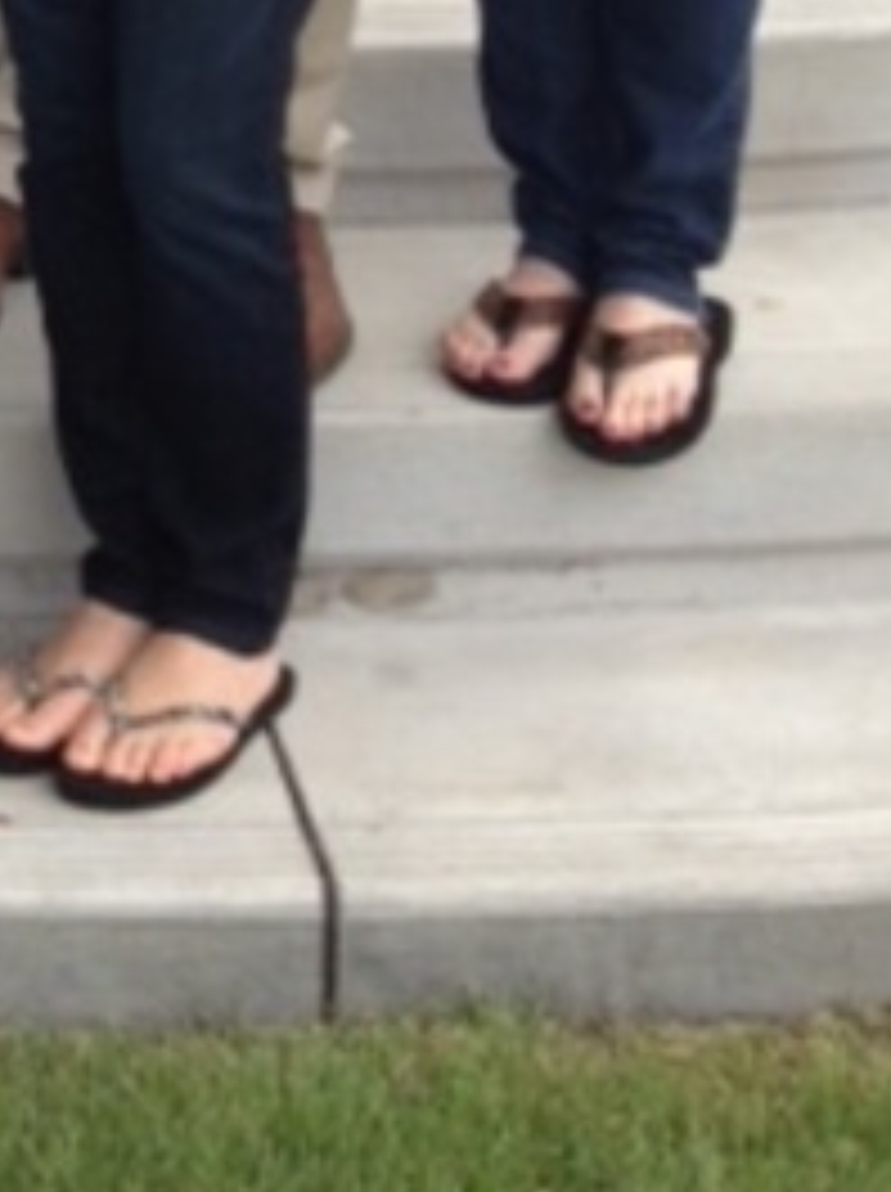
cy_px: -891
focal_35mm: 127
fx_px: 4369
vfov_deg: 14.0
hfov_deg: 11.2
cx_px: -396
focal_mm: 4.28
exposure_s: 1/267
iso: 50
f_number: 2.4
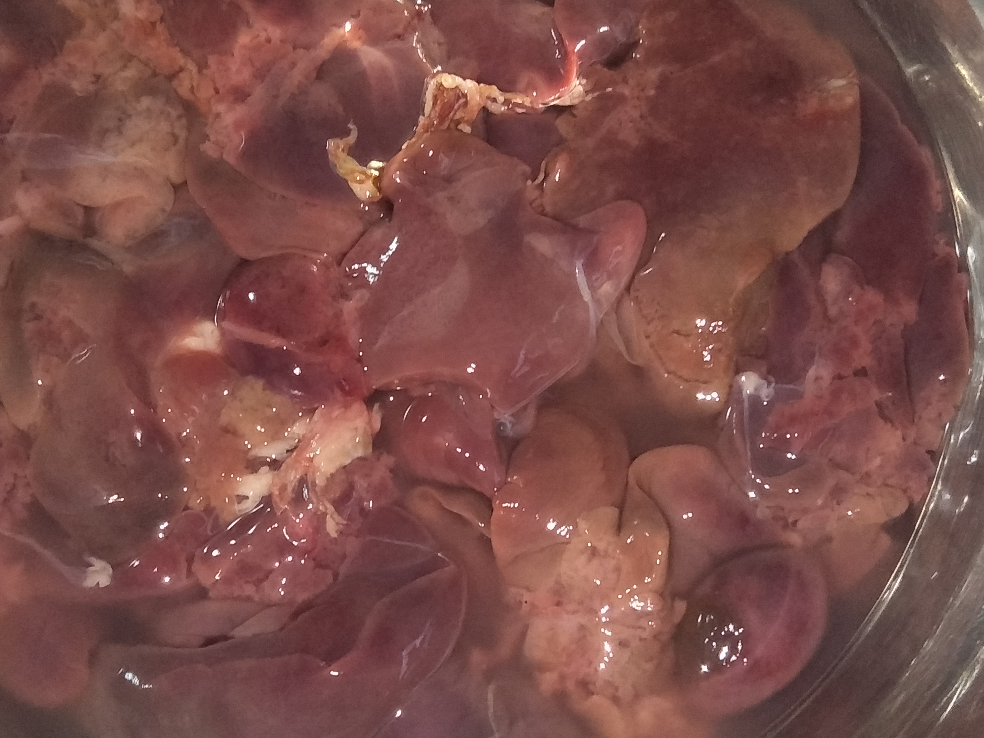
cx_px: 406
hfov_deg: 37.4
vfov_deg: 28.6
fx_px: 1450
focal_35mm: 51
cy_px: 386
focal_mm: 4.1
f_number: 1.7
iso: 396
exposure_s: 1/33
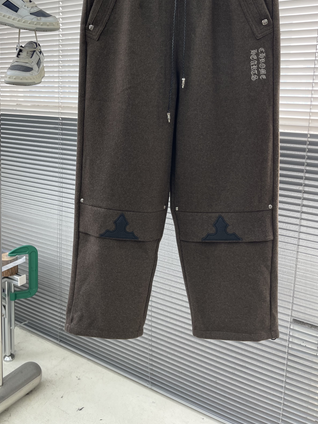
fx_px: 392
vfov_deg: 56.1
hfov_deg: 44.0
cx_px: 130
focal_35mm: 32
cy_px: 158
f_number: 1.6
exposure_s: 1/121
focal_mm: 5.1
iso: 50
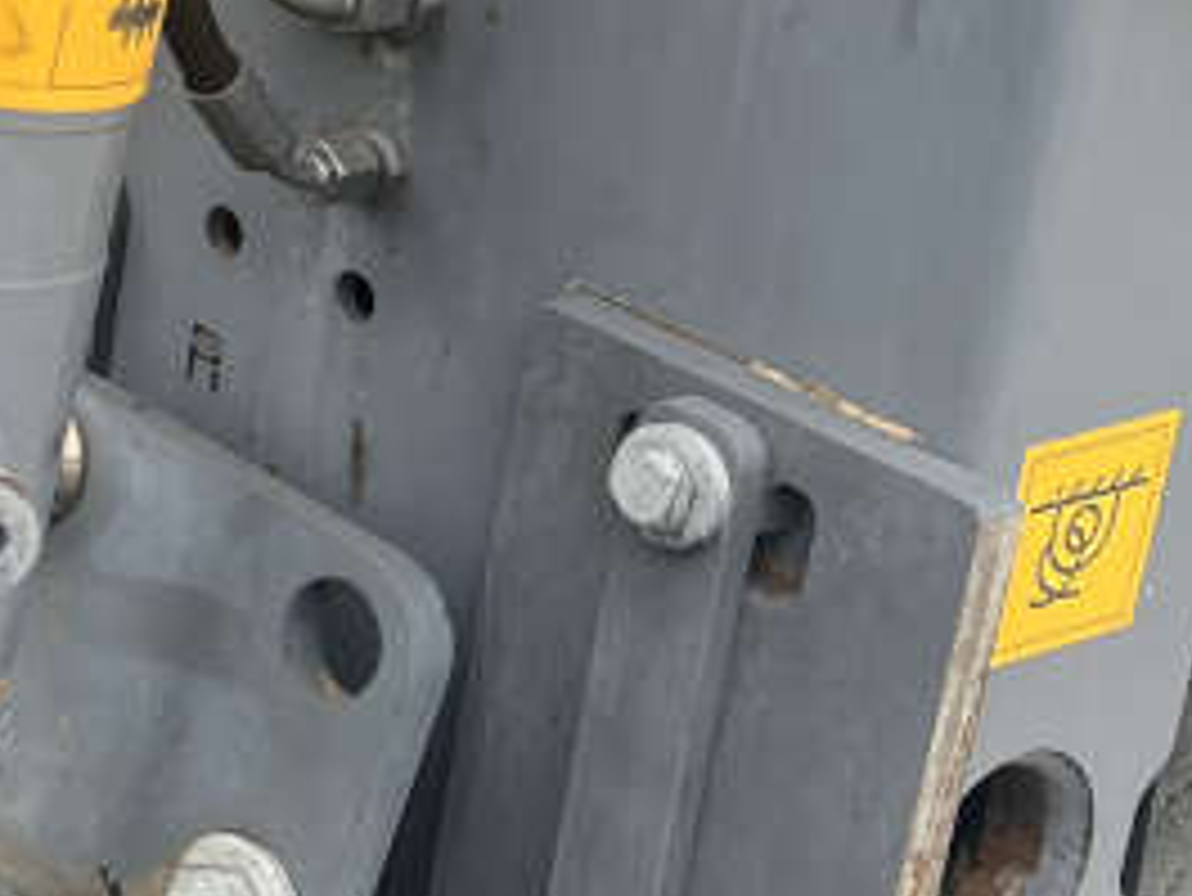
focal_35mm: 98
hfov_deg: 17.0
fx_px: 3376
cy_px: -117
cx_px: -864
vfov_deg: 14.7
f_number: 1.5
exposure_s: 1/175
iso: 40
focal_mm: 5.7
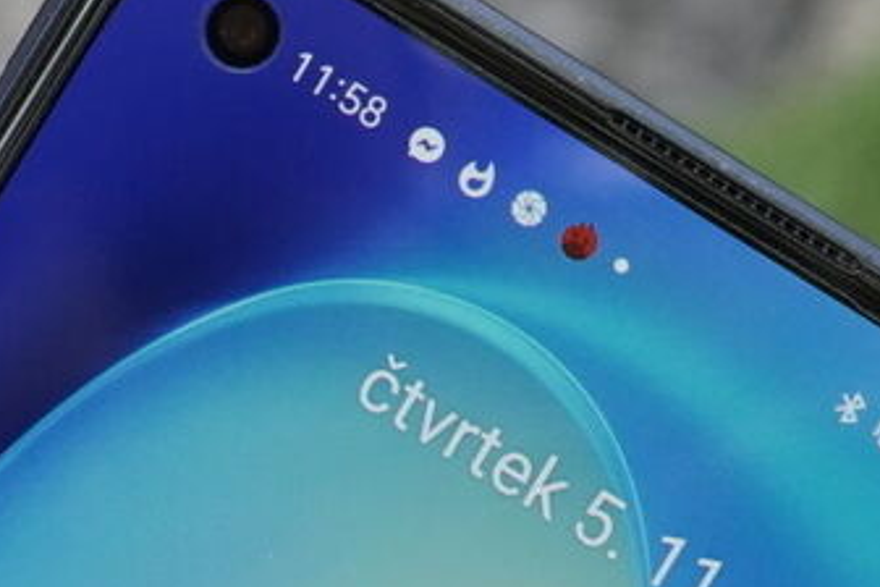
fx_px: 4742
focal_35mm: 194
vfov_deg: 6.7
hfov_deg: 10.5
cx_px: -21
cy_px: 1418
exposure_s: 1/200
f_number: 7.1
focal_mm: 34
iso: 1250
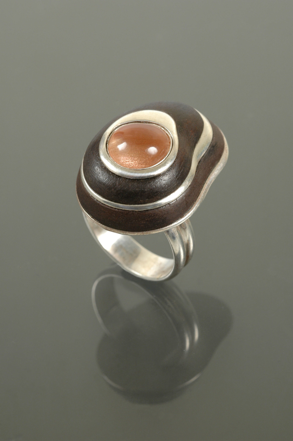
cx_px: 146
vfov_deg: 22.6
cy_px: 220
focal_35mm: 90
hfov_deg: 15.2
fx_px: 1101
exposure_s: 1/3
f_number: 20
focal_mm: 60
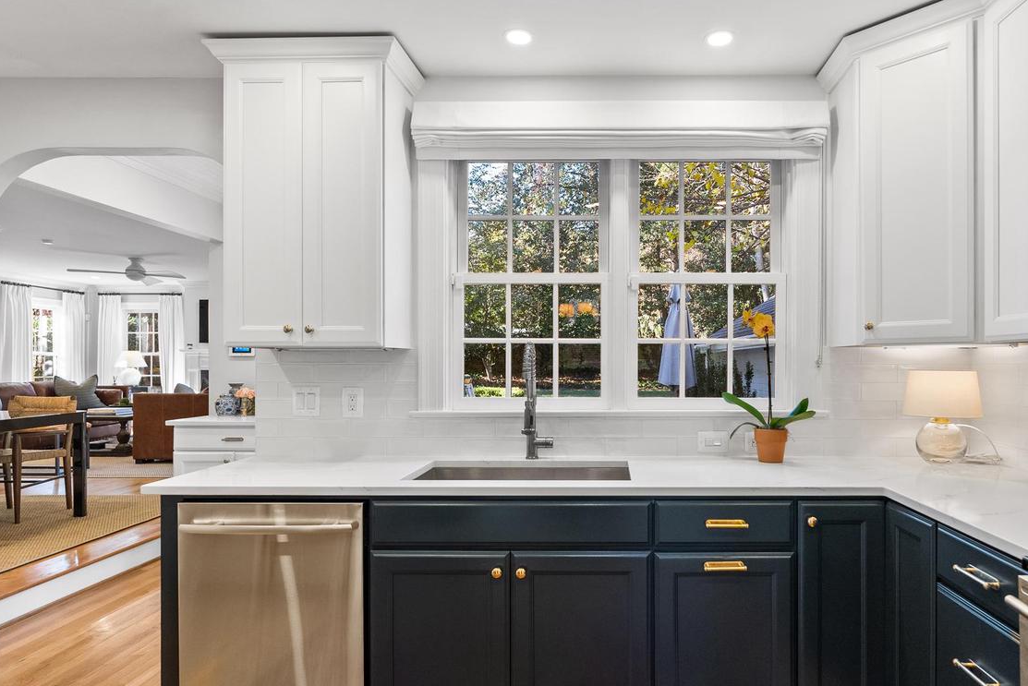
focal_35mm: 22
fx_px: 628
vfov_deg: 57.2
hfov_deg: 77.9
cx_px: 601
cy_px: 361
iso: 800
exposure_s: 1/25
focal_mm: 17
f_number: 4
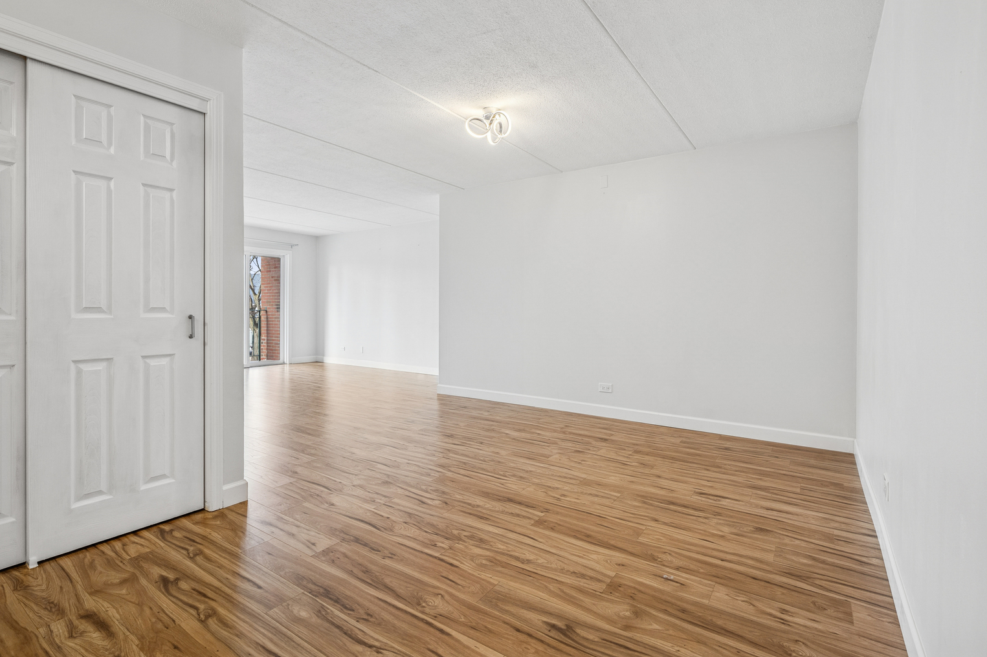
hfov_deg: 93.2
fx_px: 466
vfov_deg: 70.4
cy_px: 318
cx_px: 471
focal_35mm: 17
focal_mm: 16
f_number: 8
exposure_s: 1/40
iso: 400
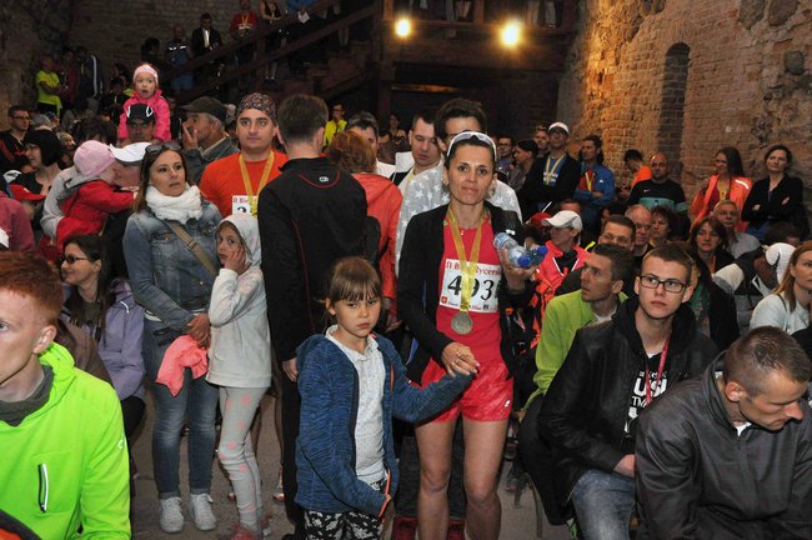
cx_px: 406
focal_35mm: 44
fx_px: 980
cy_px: 270
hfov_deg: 45.0
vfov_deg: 30.8
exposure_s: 1/60
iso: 1600
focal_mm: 29
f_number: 11
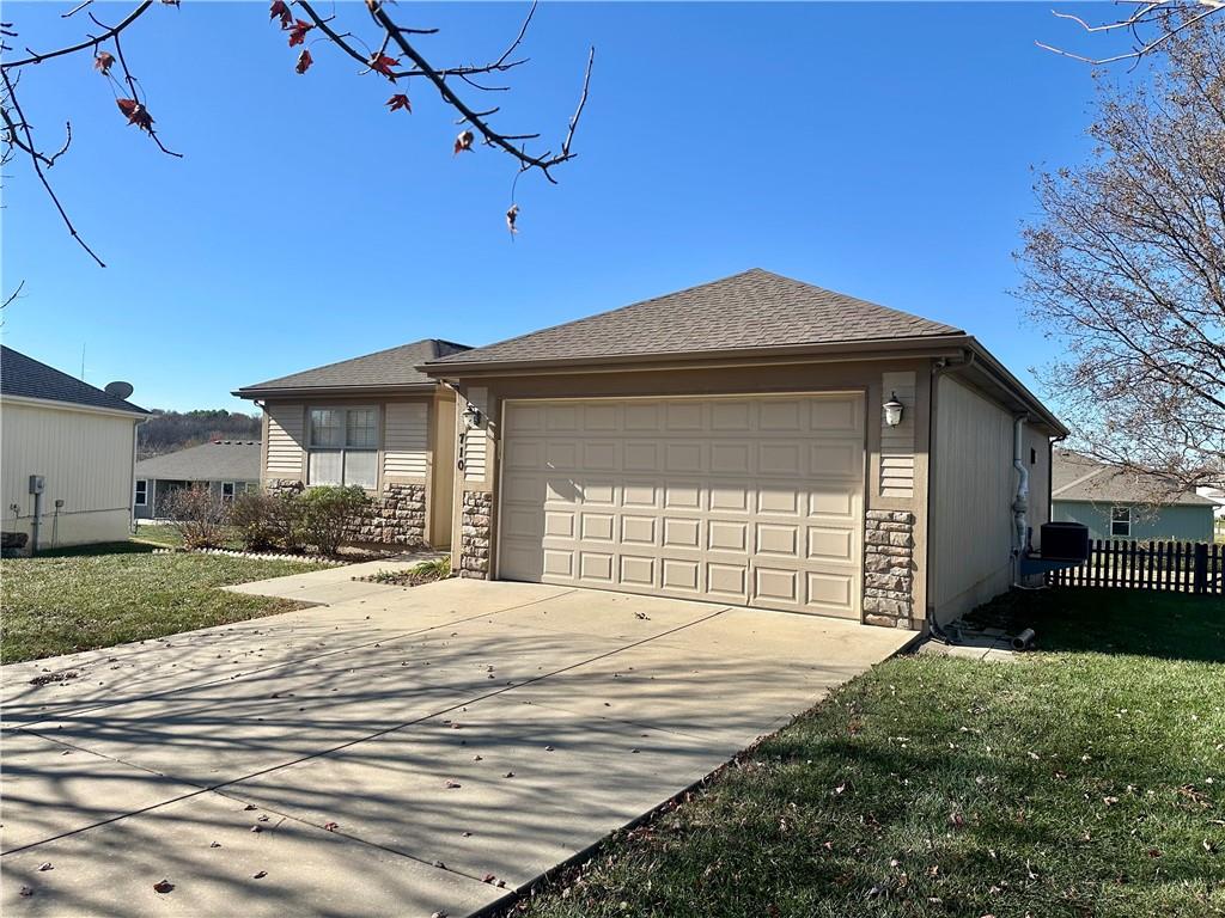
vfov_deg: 56.8
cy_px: 459
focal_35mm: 24
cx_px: 612
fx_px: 849
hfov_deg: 71.6
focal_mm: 6.86
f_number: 1.78
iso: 80
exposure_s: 1/4762
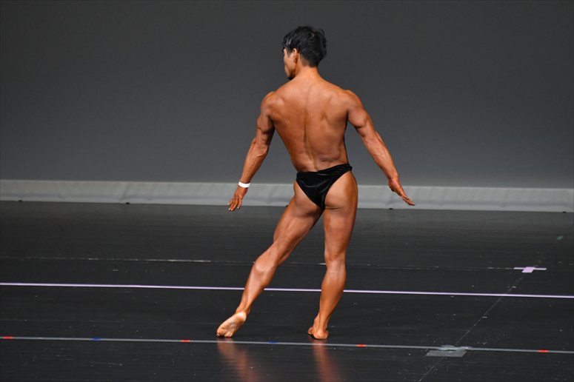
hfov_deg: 5.5
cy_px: 191
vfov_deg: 3.7
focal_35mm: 375
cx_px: 287
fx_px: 5976
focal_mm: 250
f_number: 5.6
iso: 4000
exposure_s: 1/400
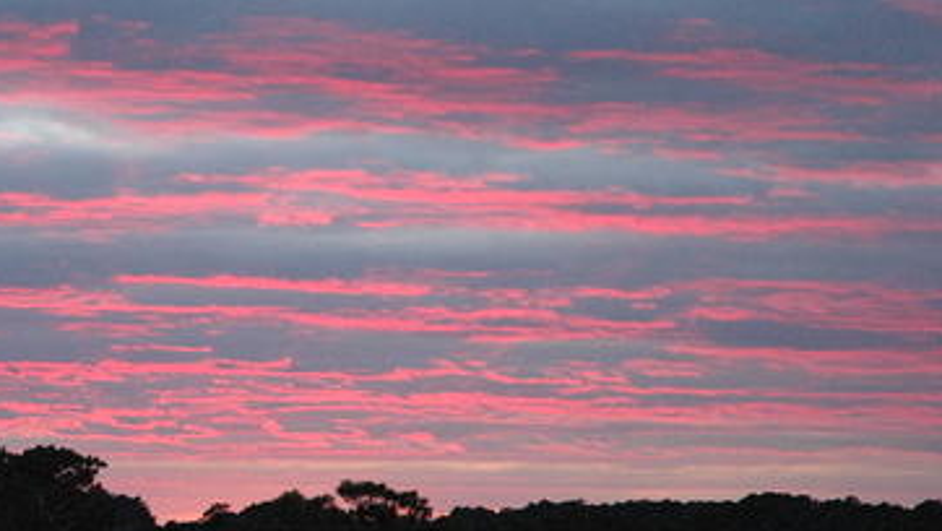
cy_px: 321
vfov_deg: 6.3
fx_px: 4848
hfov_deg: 11.1
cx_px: 195
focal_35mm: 194
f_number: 4.5
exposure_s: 1/80
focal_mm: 70
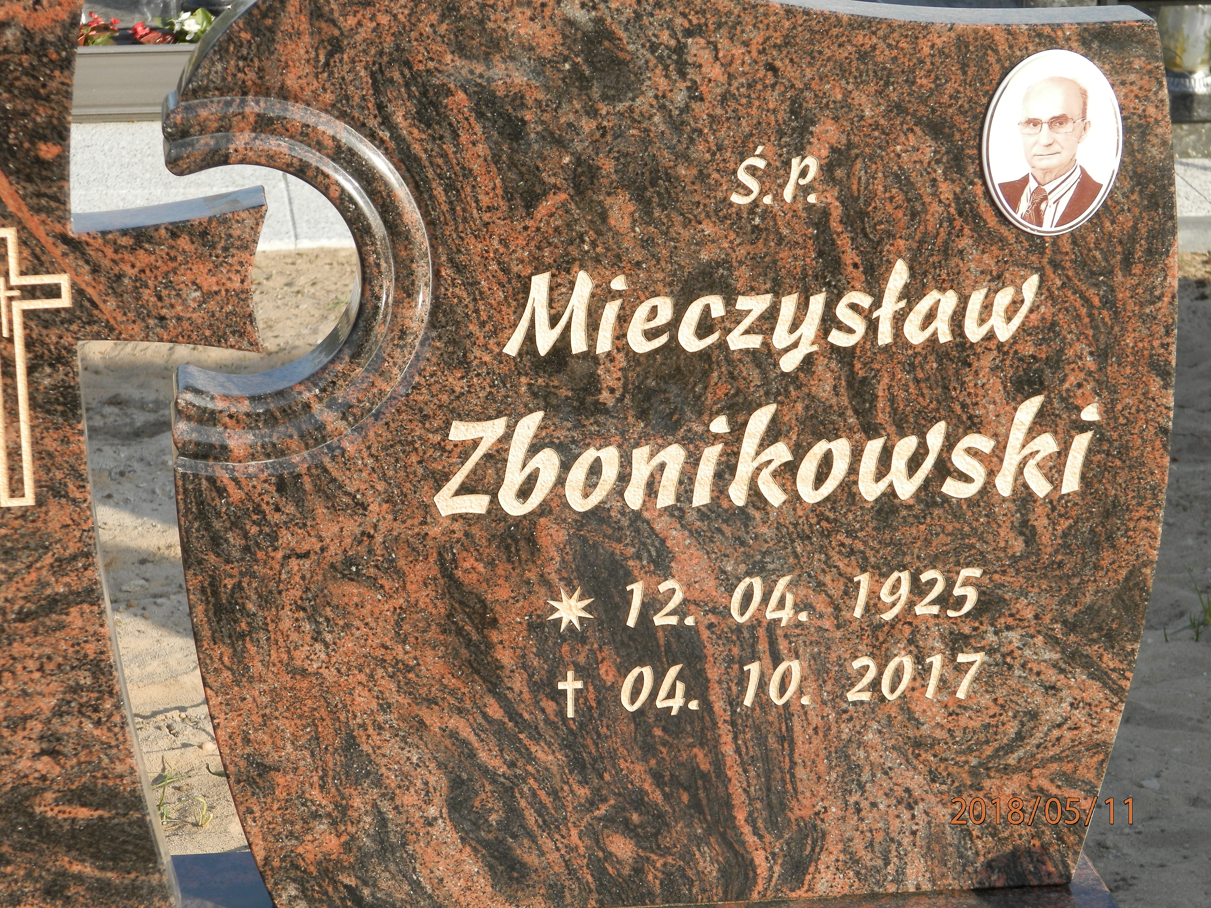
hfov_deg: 18.5
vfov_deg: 14.0
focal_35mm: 106
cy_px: 454
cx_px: 606
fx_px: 3708
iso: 80
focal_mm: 19
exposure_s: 1/200
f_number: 4.5
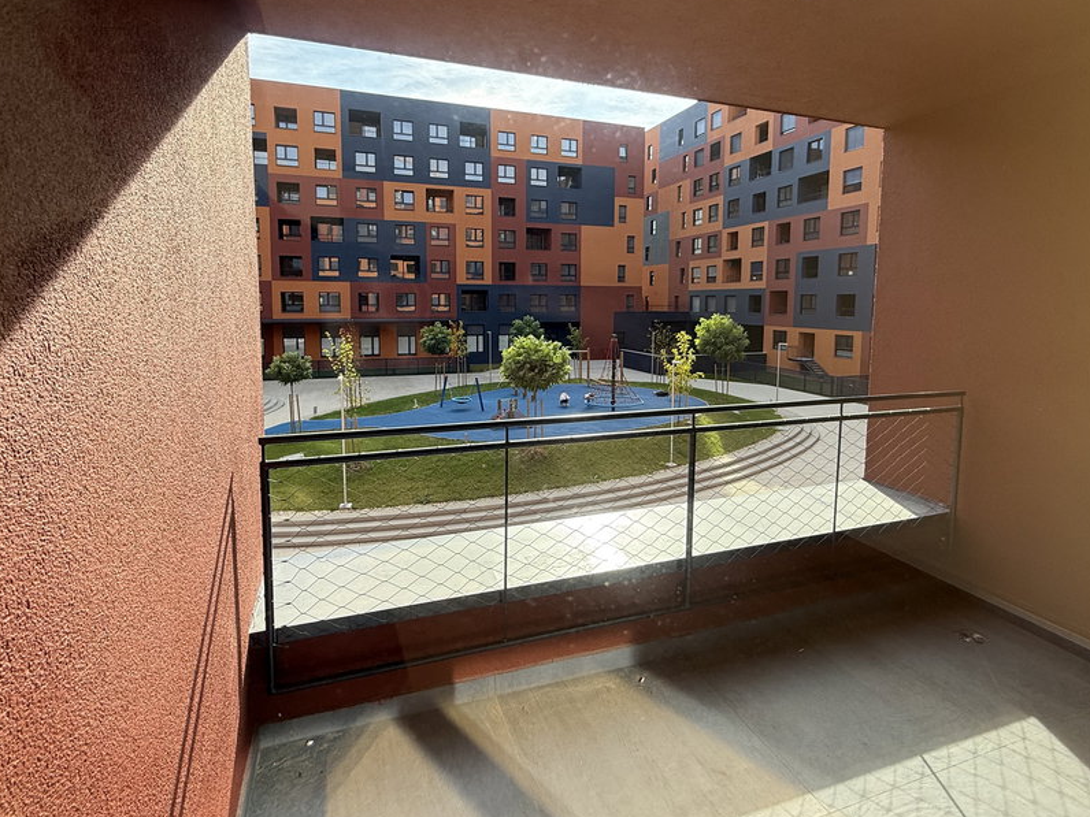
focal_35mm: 18
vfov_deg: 71.2
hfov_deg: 87.8
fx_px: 567
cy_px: 352
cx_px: 552
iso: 64
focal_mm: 2.22
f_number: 2.2
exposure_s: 1/331
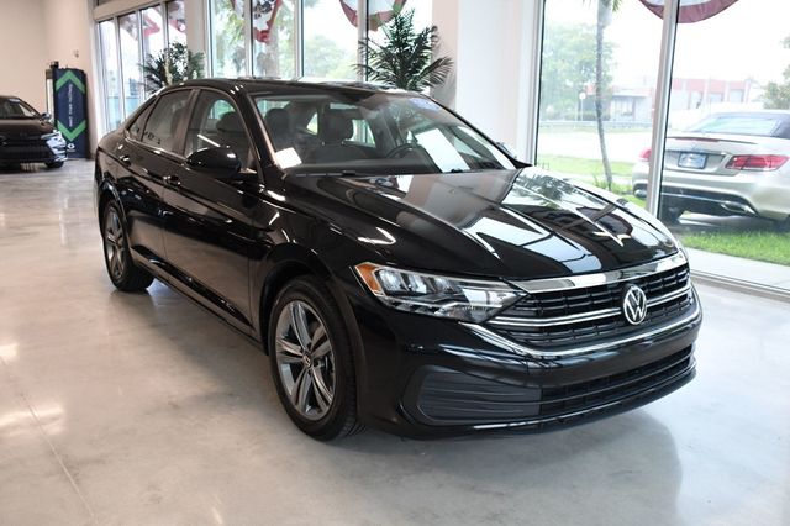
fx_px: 724
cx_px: 395
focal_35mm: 33
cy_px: 263
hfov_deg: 57.2
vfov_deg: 39.9
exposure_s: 1/250
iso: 2500
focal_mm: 22
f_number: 8
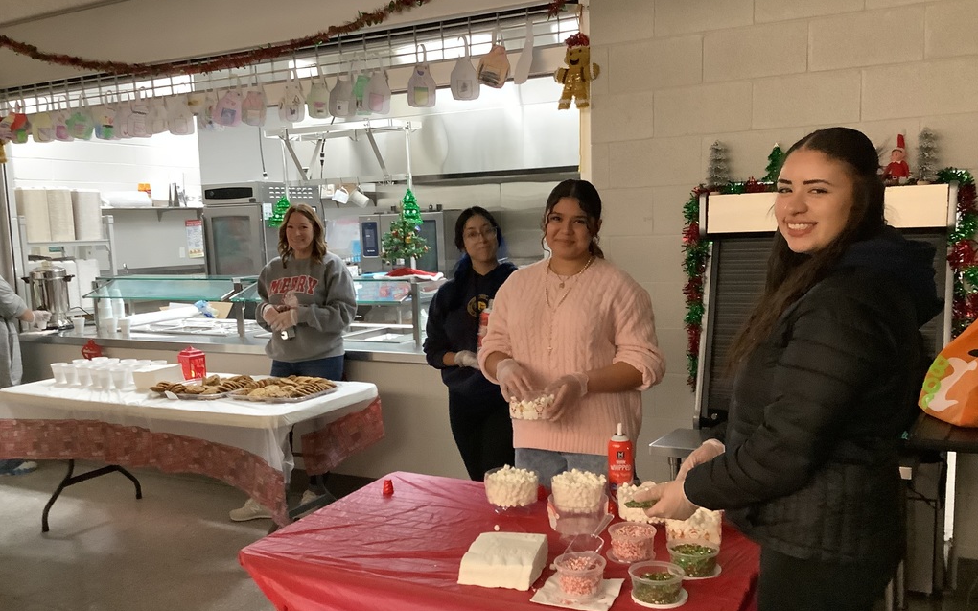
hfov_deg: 58.2
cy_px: 340
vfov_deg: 38.3
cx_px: 489
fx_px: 879
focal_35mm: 33
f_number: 2.4
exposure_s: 1/40
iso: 400
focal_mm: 3.3
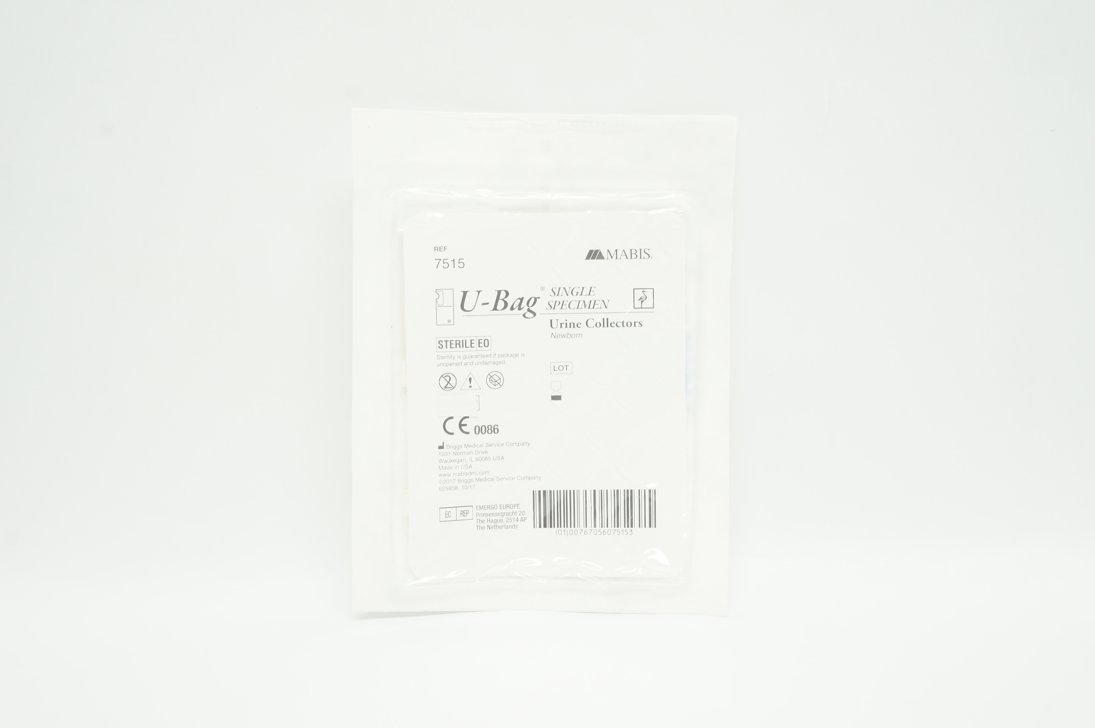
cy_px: 364
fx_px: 1276
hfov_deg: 46.4
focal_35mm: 42
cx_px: 548
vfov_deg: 31.8
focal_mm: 28
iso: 400
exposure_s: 1/15
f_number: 11
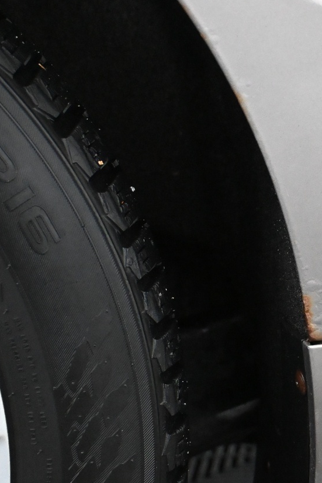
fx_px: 1281
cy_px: 244
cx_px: 452
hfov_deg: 13.6
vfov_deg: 21.4
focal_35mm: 95
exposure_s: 1/60
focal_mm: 32.5
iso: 7200
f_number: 5
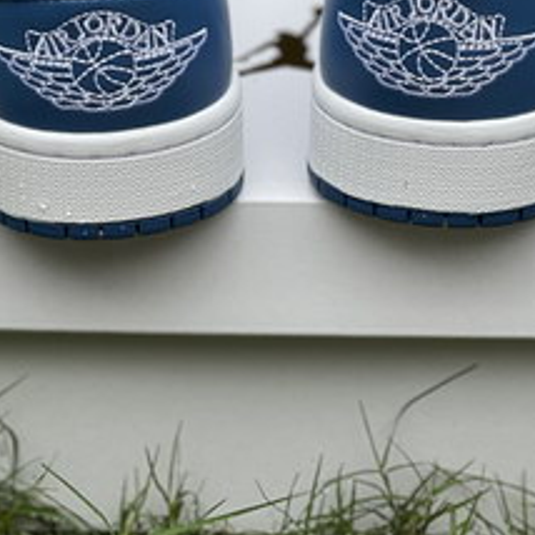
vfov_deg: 13.1
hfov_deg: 13.2
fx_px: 2308
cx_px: 258
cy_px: 69
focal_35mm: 132
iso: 25
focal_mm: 7.5
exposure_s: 1/121
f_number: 2.2
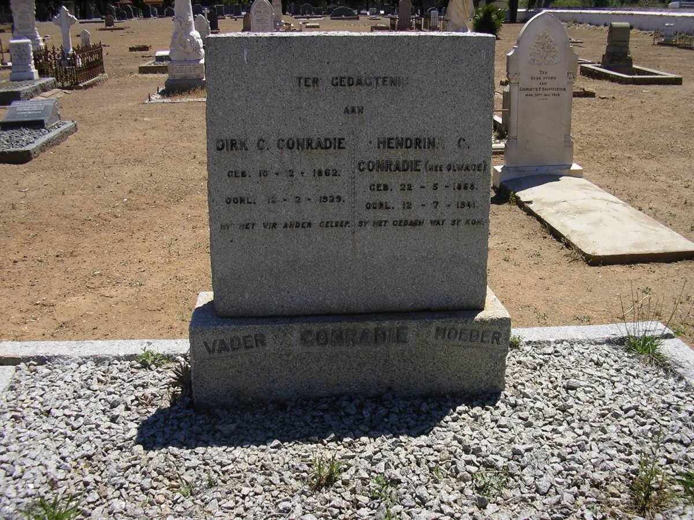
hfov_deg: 49.0
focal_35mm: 38
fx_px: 762
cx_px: 347
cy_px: 260
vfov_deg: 37.7
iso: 50
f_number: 4.1
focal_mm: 5.8
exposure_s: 1/640
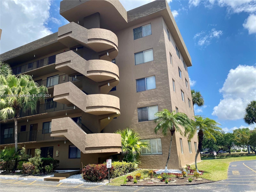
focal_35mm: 26
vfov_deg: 53.1
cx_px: 128
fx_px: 192
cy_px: 96
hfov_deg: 67.3
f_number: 1.8
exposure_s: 1/1838
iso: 32
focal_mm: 4.25
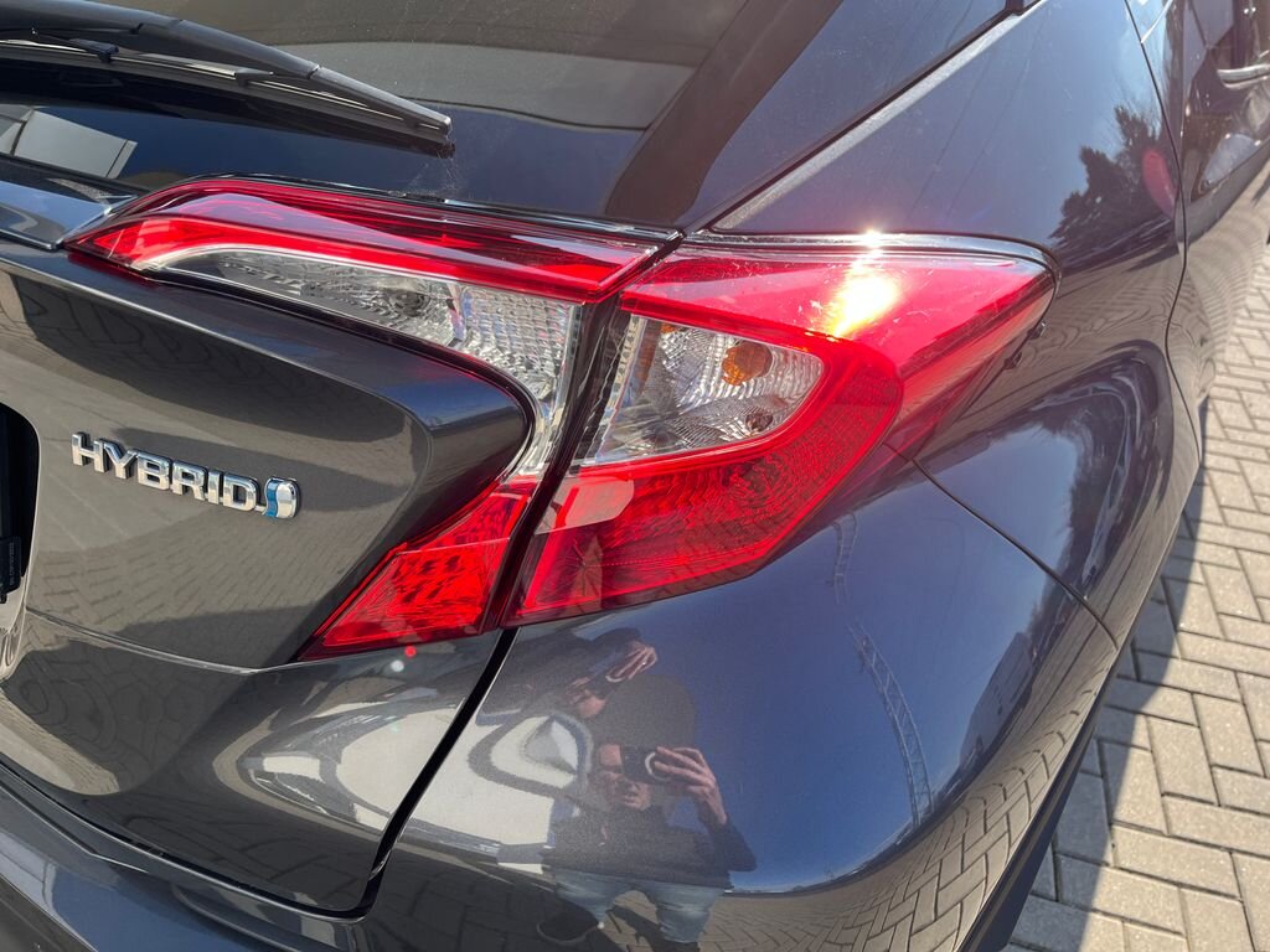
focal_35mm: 26
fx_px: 954
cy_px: 476
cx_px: 635
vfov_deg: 53.1
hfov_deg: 67.3
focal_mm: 5.1
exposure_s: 1/898
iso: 50
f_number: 1.6
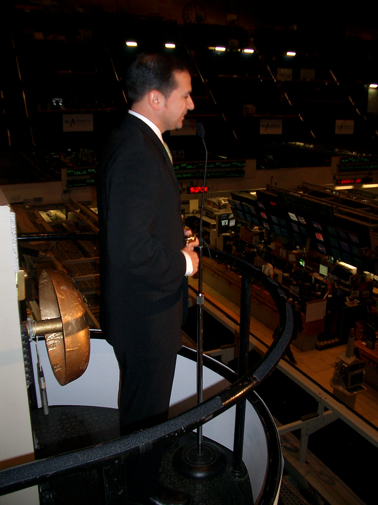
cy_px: 252
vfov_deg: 52.6
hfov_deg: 40.7
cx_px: 189
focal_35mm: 35
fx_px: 510
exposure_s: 1/40
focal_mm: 5.8
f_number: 2.6
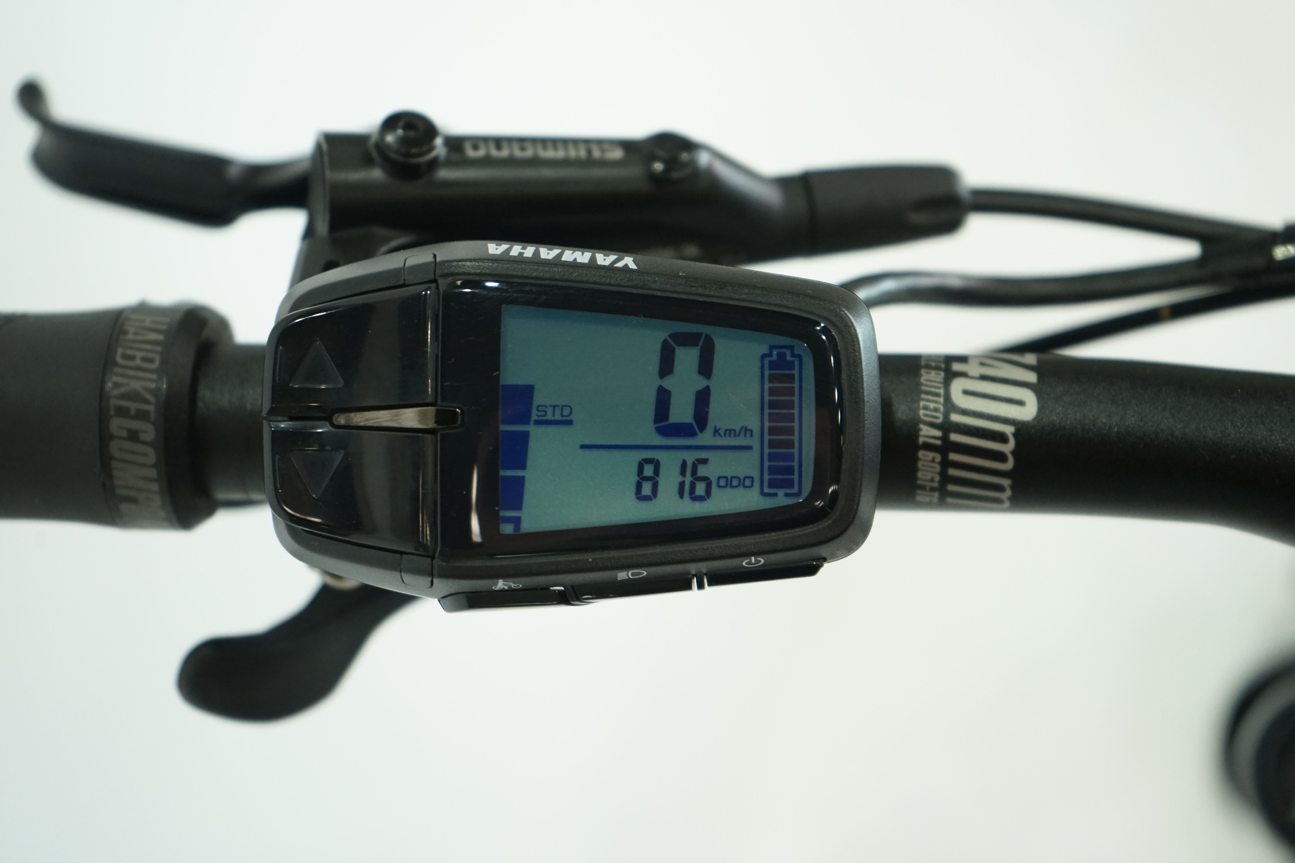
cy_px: 432
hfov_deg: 28.8
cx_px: 648
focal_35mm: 70
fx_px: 2518
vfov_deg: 19.5
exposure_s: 1/200
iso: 2000
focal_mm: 70
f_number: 5.6
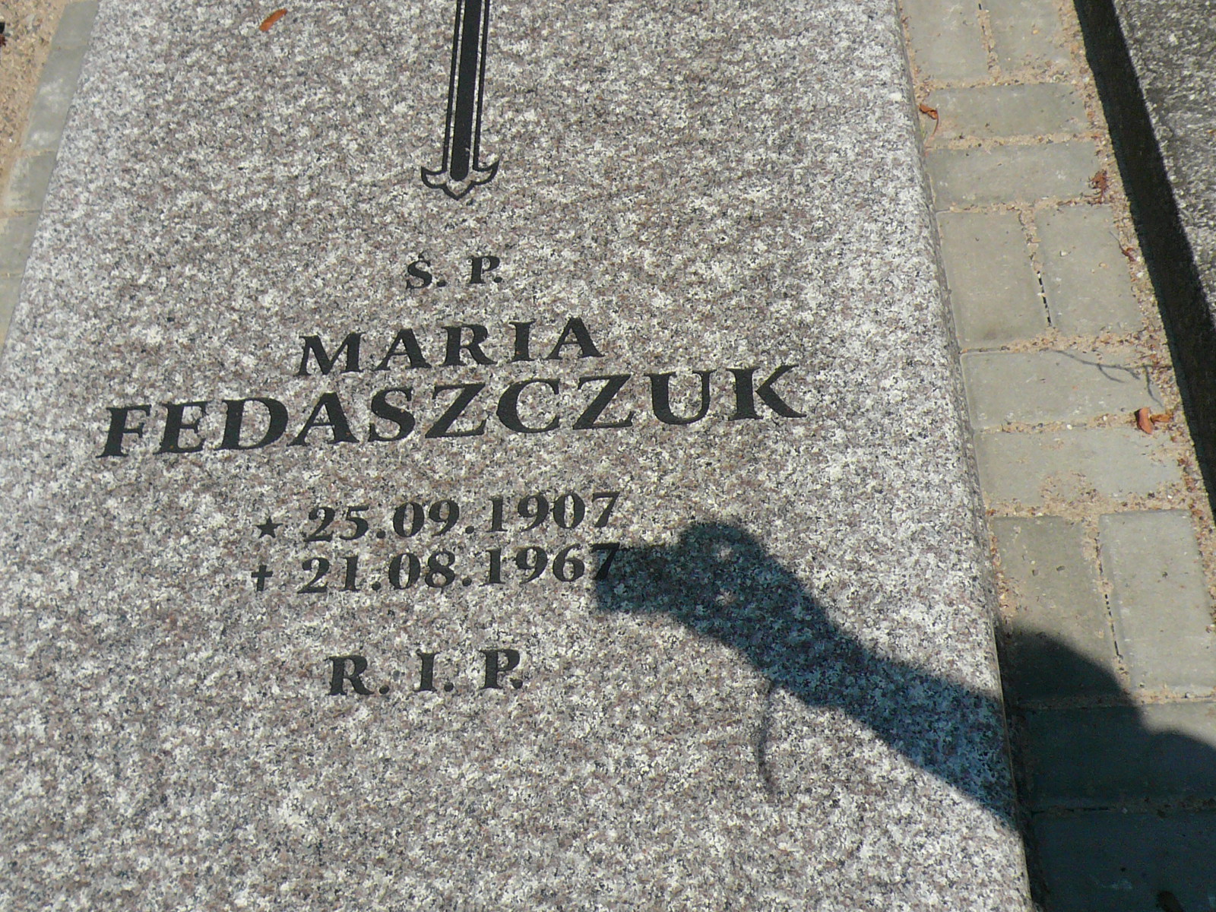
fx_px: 1581
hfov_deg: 42.1
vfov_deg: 32.2
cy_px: 456
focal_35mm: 45
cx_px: 608
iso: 100
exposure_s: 1/320
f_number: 8
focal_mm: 4.9
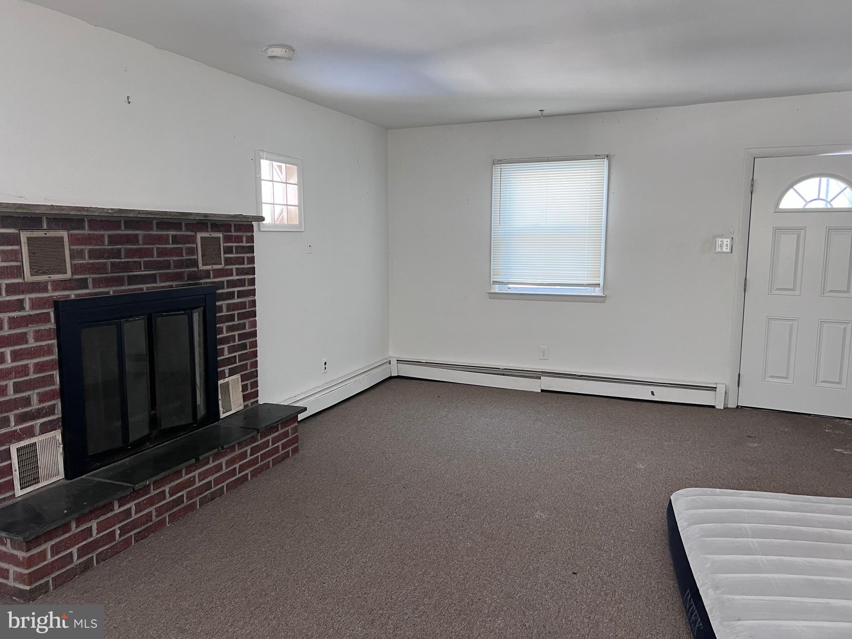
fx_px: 640
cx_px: 426
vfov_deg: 53.1
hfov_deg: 67.3
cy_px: 320
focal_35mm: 26
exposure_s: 1/71
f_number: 1.5
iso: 125
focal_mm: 5.7
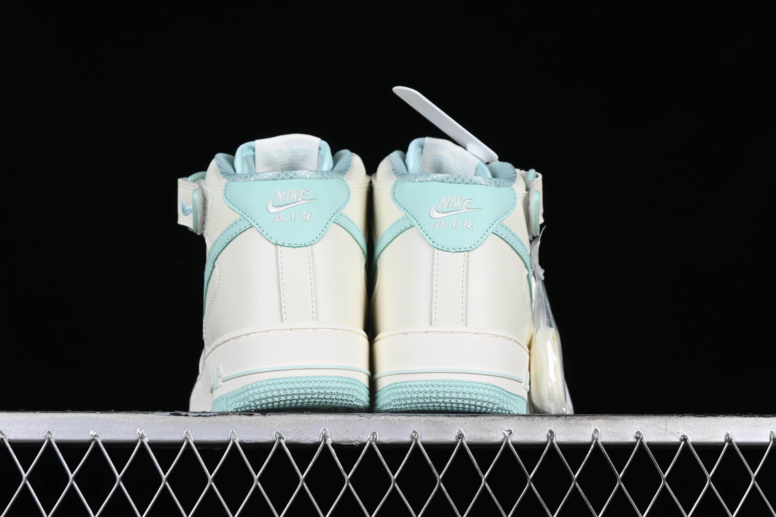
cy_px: 258
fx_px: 1617
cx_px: 388
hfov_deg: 27.0
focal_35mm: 75
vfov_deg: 18.2
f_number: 8
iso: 160
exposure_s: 1/80
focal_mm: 50
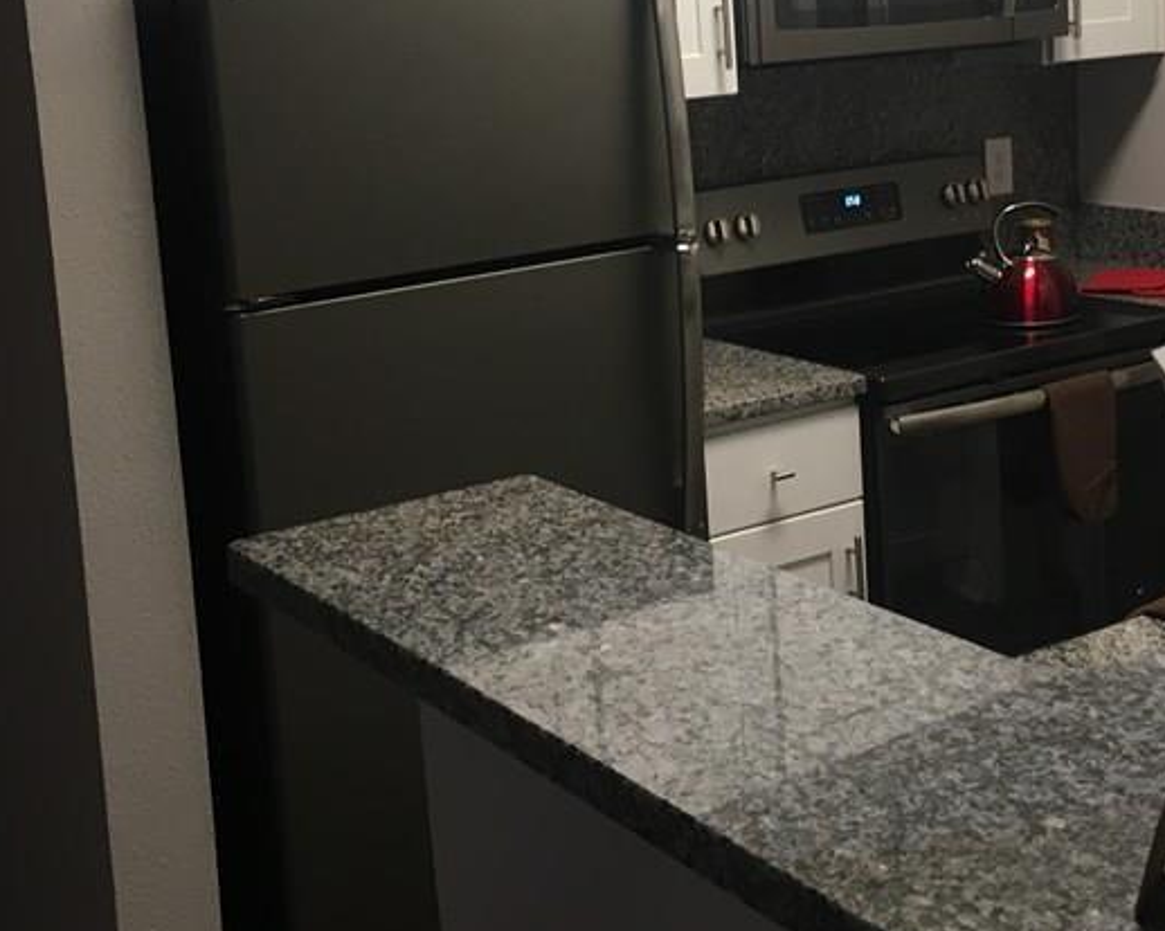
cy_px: 274
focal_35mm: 56
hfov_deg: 33.3
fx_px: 1930
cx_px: 780
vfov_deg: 26.9
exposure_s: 1/30
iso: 80
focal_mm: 4.15
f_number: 2.2
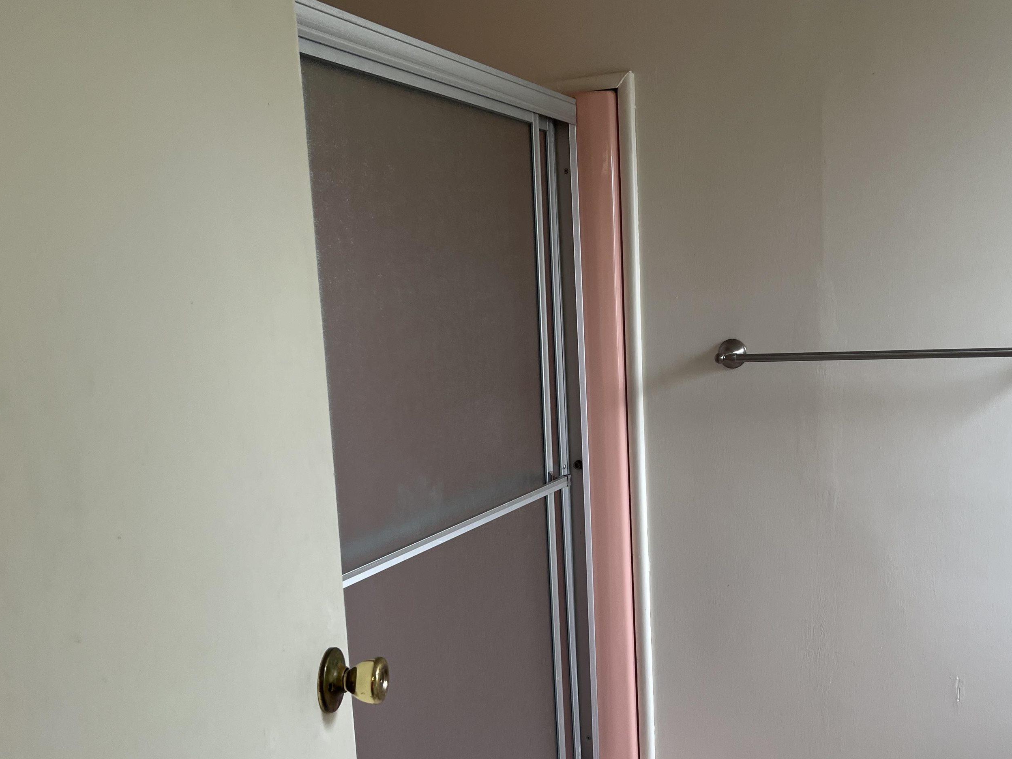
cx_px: 593
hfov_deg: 56.5
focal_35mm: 32
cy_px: 402
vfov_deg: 44.1
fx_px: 936
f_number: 1.5
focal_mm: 5.7
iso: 80
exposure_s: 1/120
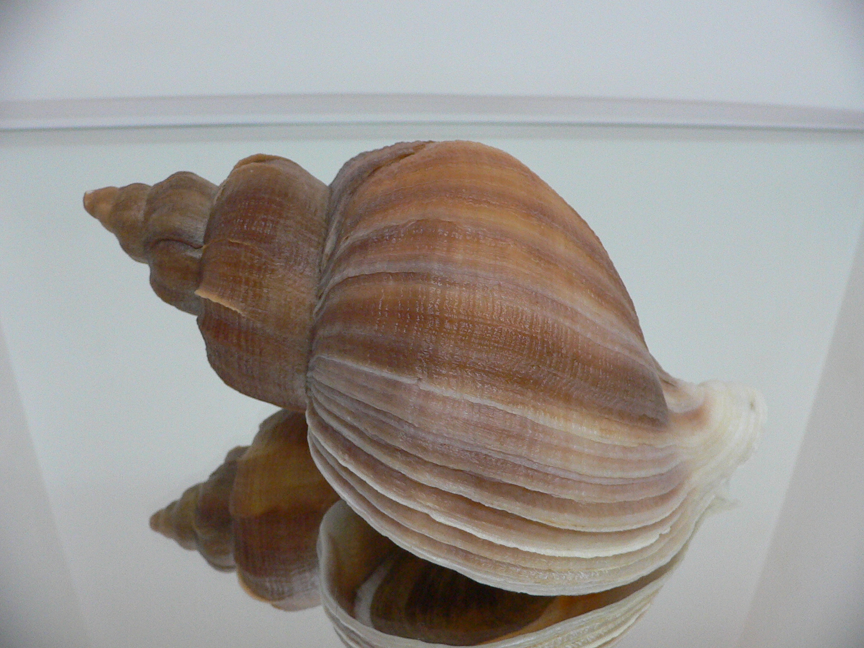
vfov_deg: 40.7
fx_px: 874
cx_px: 432
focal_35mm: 35
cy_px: 324
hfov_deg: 52.6
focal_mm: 4.6
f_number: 2.8
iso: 200
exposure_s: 1/50
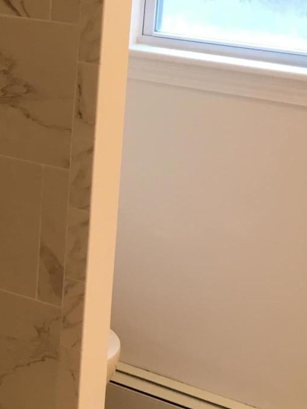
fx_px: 1004
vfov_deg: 22.8
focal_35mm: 85
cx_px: -58
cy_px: 104
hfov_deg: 16.7
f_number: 2.2
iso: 50
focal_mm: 4.15
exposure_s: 1/30
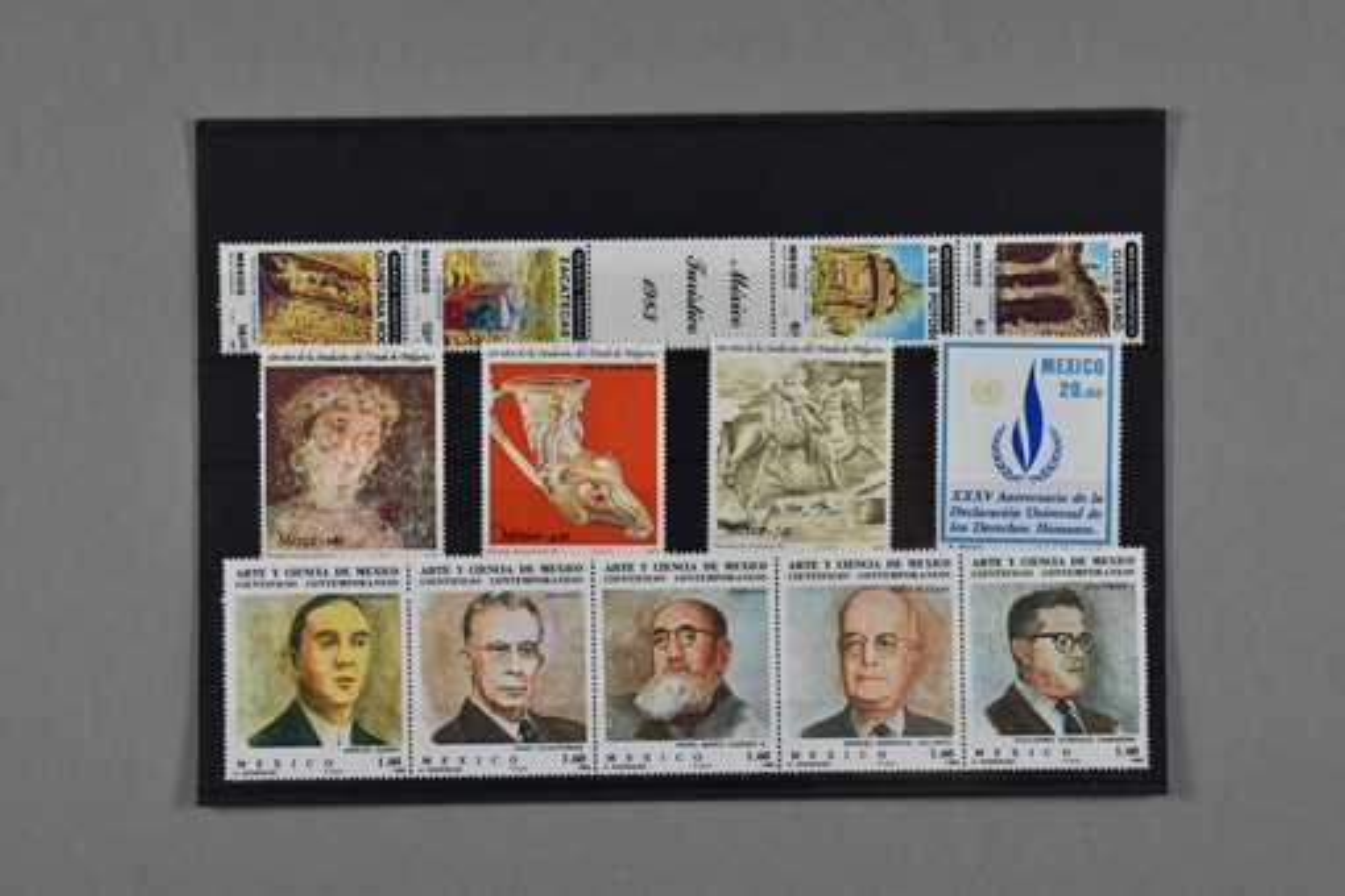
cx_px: 672
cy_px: 448
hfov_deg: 24.6
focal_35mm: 82
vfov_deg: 16.6
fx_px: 3082
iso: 100
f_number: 5.6
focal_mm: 55
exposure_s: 1/80
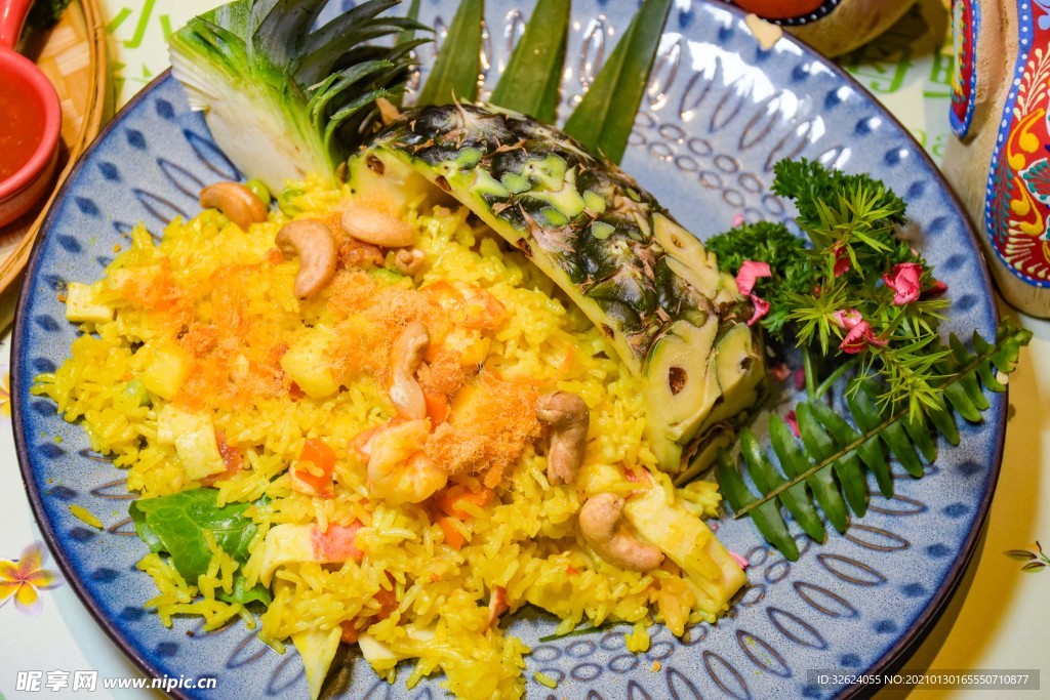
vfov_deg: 18.9
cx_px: 525
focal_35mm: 72
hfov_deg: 28.1
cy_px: 350
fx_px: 2100
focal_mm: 48
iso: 1250
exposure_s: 1/400
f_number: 6.3
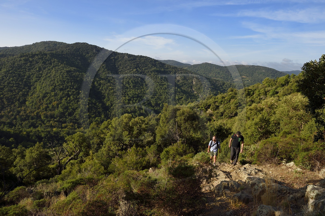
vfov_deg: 53.1
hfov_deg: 73.8
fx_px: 216
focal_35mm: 24
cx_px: 162
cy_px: 108
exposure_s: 1/400
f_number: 9
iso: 200
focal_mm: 24
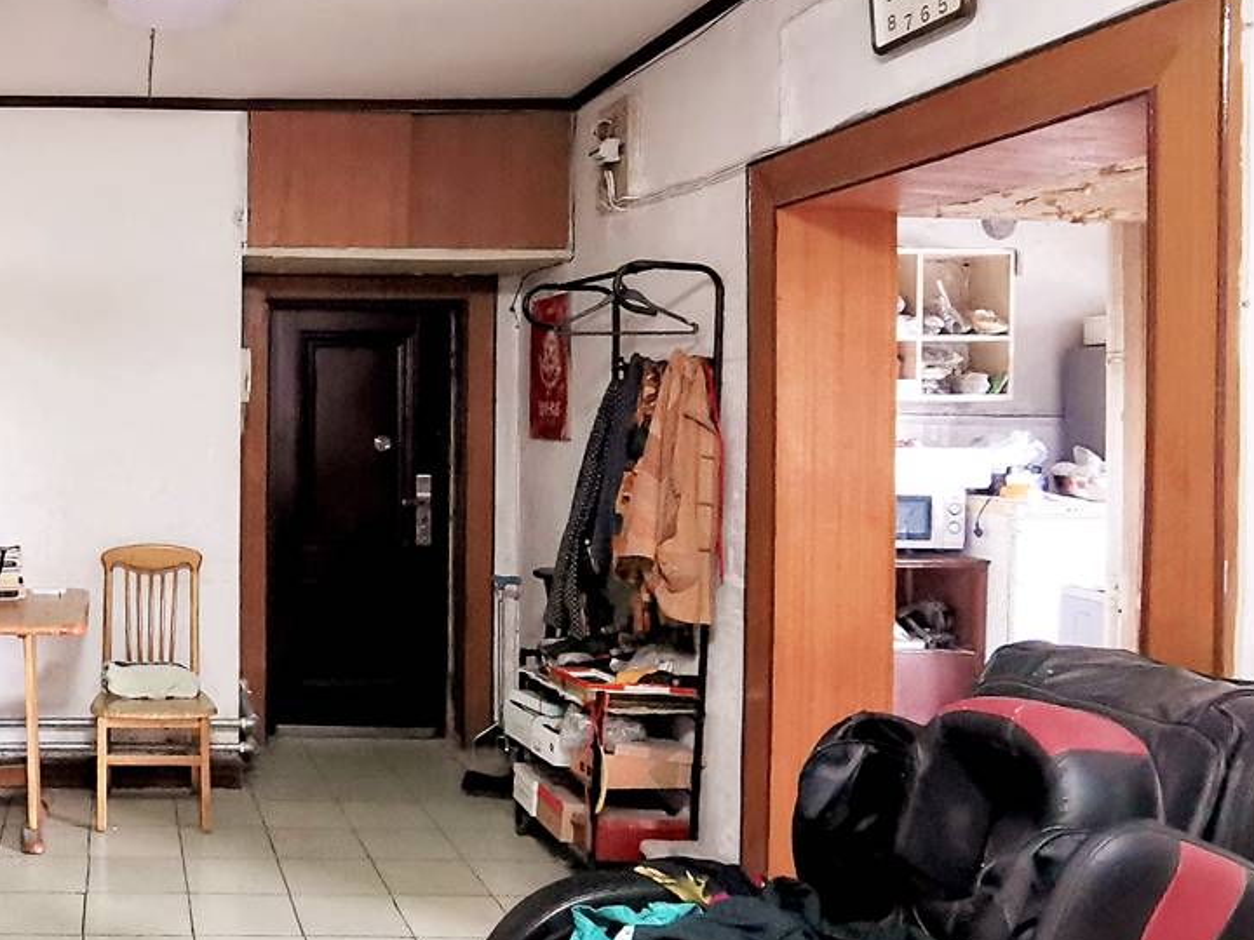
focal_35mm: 34
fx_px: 1232
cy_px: 414
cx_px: 136
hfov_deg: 48.5
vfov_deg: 41.7
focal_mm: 2.26
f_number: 2.2
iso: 1000
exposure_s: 1/24
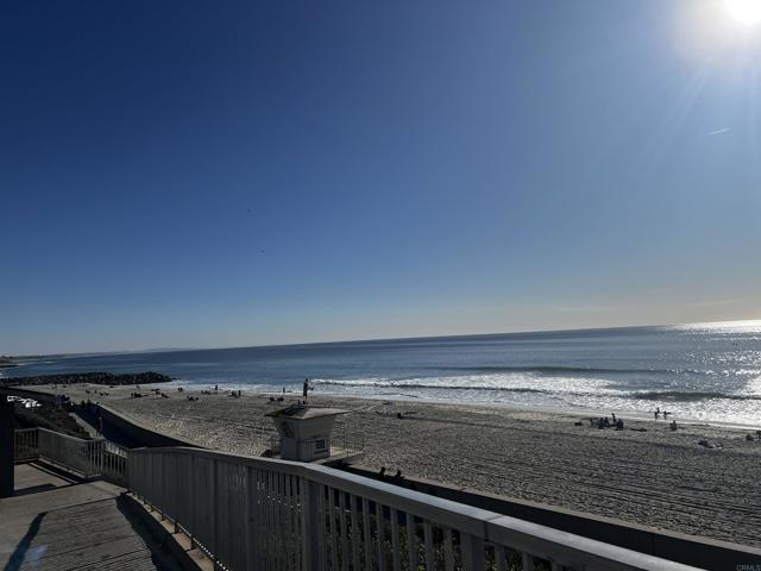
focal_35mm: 26
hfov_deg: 67.3
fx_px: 572
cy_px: 286
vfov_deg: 53.1
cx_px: 380
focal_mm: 5.7
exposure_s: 1/14286
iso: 50
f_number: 1.5
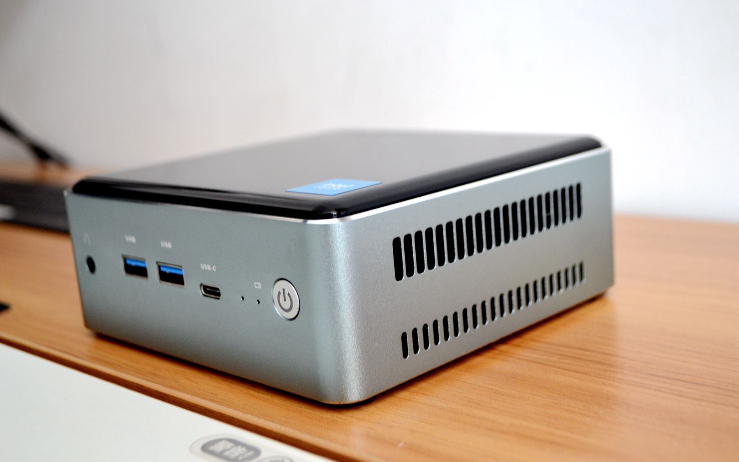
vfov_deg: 26.3
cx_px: 370
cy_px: 231
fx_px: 987
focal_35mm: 49
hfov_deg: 41.1
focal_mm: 32
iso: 400
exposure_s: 1/30
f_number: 4.8
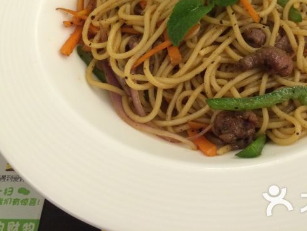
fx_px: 373
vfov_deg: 33.9
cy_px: 66
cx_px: 200
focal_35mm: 42
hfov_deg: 44.2
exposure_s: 1/33
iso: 250
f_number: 2.2
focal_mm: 4.15
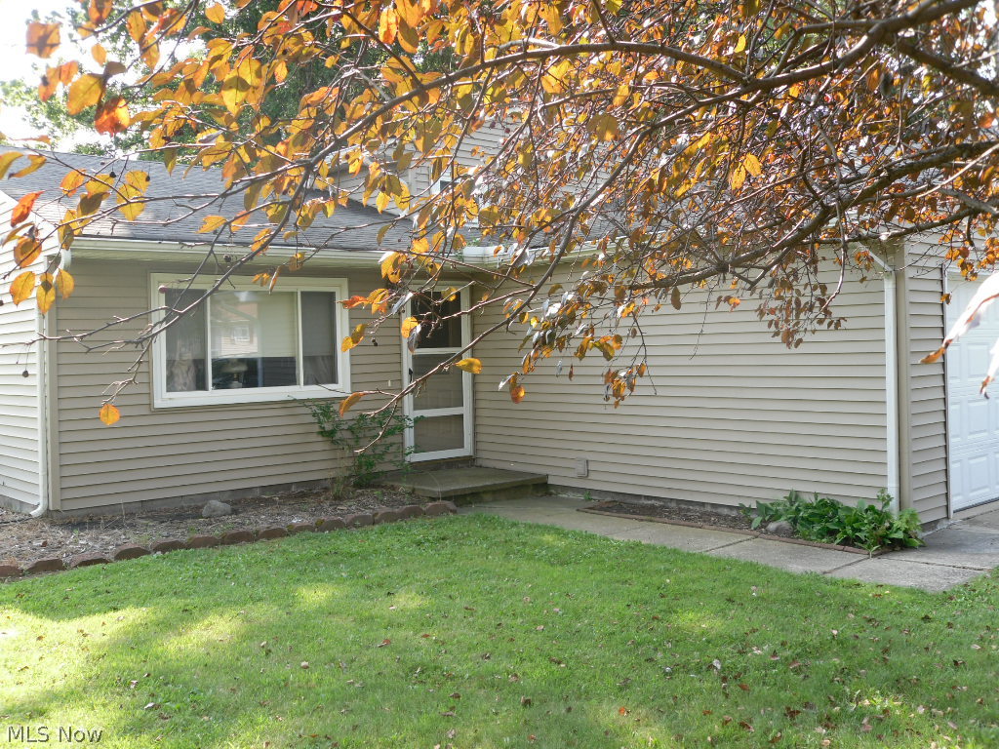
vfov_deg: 40.7
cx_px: 500
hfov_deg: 52.6
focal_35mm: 35
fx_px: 1010
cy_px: 374
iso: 80
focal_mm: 6.3
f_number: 3.5
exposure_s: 1/98
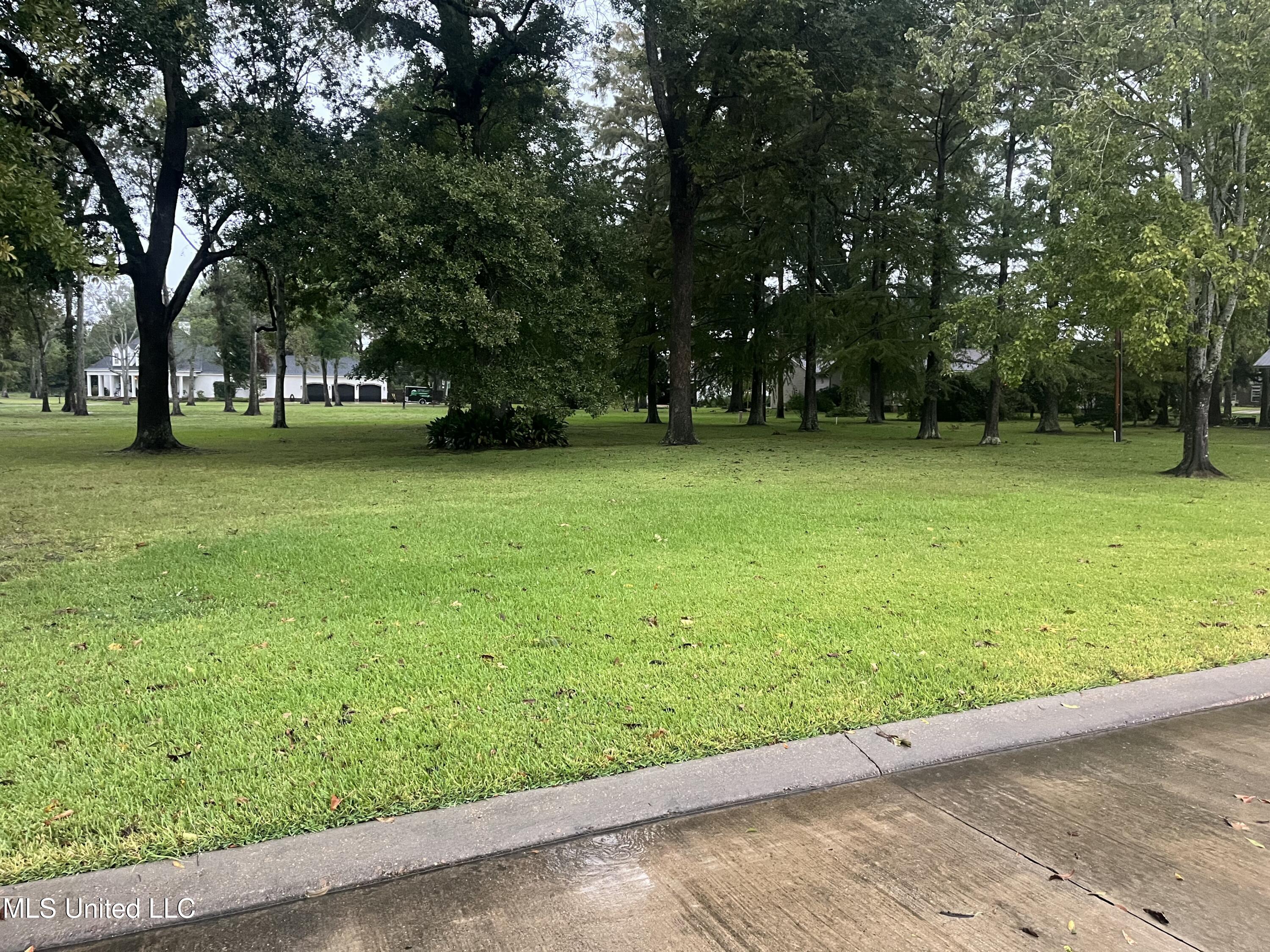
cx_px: 635
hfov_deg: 67.3
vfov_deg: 53.1
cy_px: 476
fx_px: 954
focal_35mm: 26
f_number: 1.6
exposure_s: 1/40
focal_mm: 5.1
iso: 400
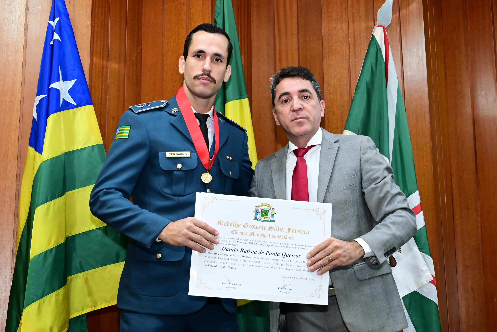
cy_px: 166
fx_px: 746
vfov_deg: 25.1
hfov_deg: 36.8
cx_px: 248
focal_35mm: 54
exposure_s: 1/125
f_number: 4.5
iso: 4000
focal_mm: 36
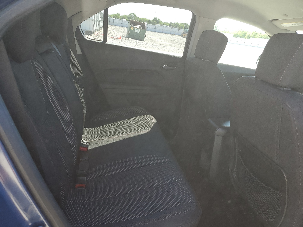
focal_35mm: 26
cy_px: 114
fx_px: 228
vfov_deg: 53.1
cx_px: 152
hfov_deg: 67.3
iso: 50
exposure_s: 1/227
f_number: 1.5
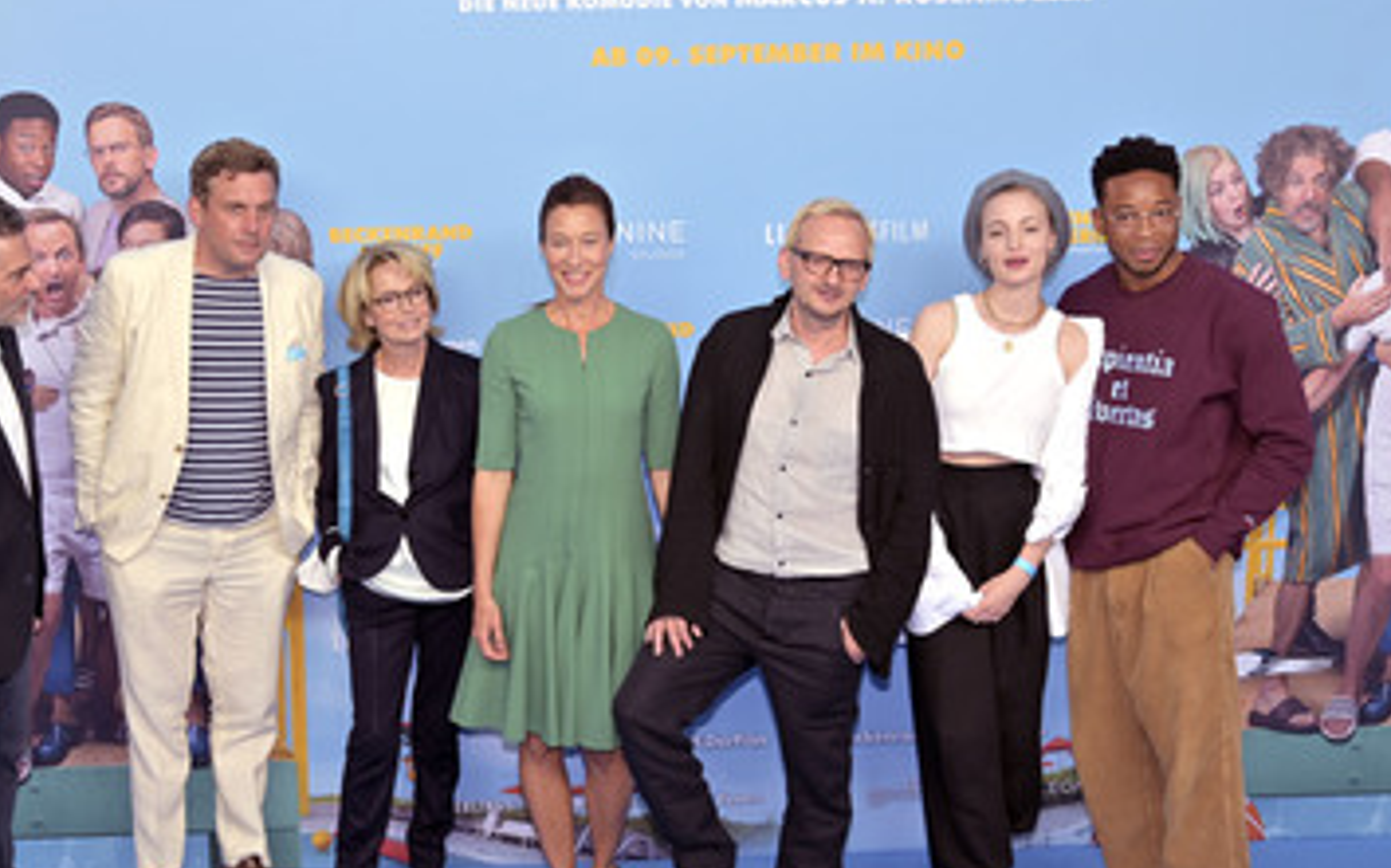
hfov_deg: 41.8
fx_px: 1819
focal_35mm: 48
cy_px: 471
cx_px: 615
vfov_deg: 26.8
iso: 160
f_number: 4
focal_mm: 37
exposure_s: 1/200
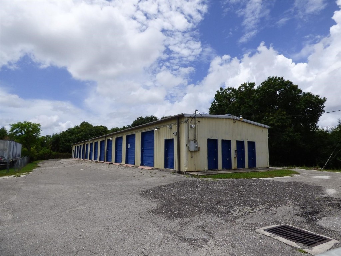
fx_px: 197
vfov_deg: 66.0
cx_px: 170
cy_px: 128
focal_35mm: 20
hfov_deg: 81.7
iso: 100
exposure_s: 1/1600
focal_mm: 3.58
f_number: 4
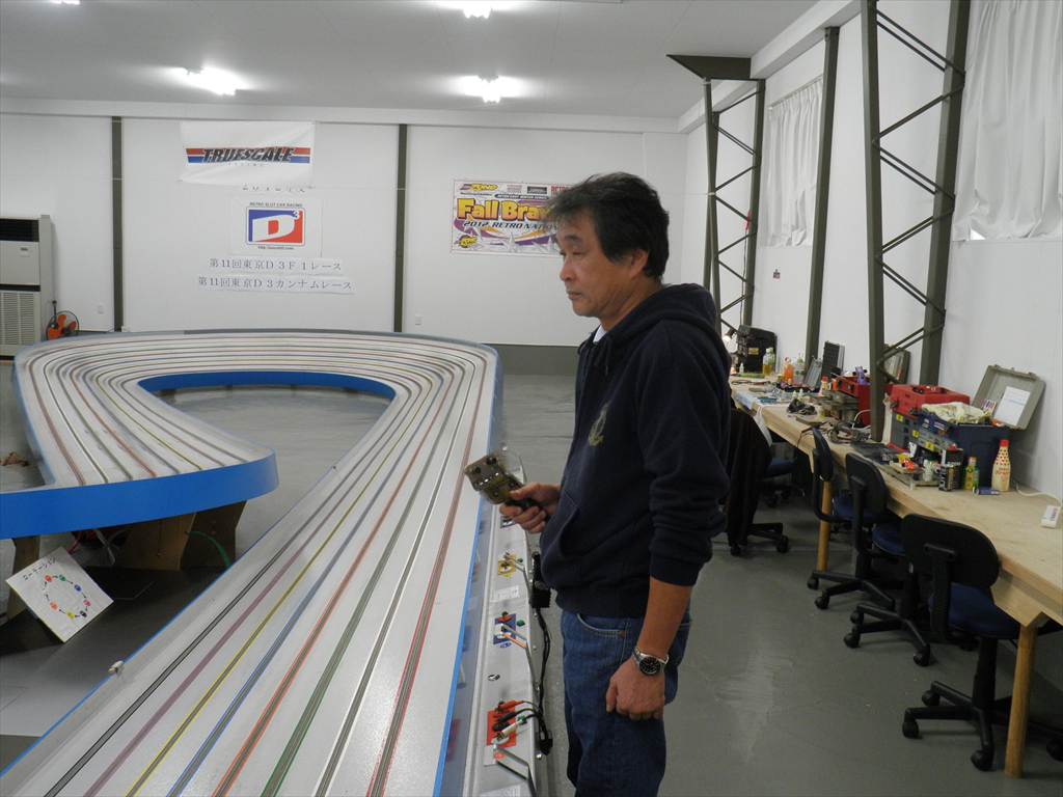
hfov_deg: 54.0
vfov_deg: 41.8
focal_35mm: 34
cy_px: 398
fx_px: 1044
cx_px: 532
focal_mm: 6.1
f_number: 3.5
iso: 200
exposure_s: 1/20
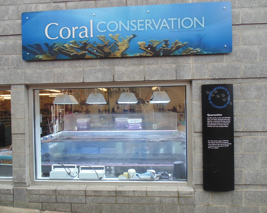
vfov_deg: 60.9
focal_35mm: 23
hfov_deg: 72.5
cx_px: 125
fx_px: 182
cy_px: 106
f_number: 3.1
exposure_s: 1/60
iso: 80
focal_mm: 4
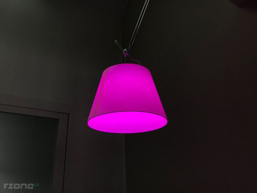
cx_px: 128
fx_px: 208
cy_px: 96
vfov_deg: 49.7
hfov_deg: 63.4
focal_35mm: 28
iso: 32
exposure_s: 1/30
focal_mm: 3.99
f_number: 1.8
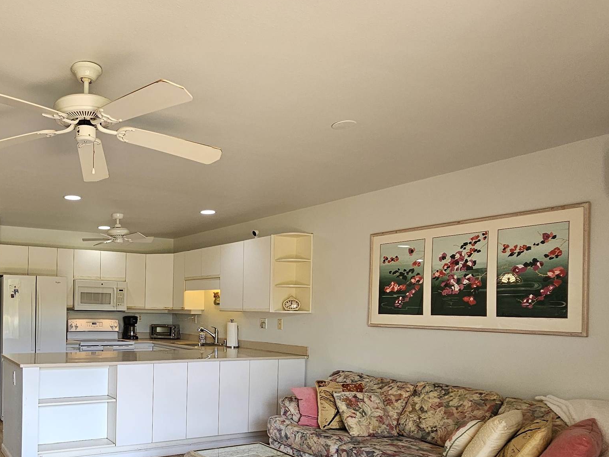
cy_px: 312
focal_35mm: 26
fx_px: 457
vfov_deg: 51.9
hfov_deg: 62.1
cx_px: 129
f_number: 2.2
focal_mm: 2.2
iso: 64
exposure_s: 1/60
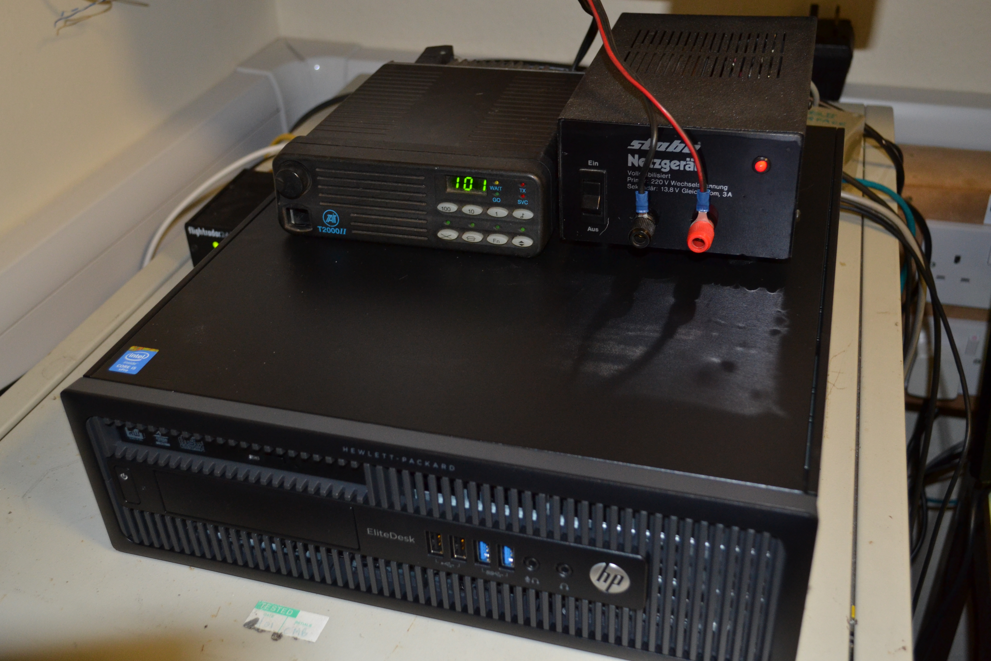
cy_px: 330
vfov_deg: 34.2
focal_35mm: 39
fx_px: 1073
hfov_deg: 49.6
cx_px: 496
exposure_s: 1/60
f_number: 4.2
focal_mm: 26
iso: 1100
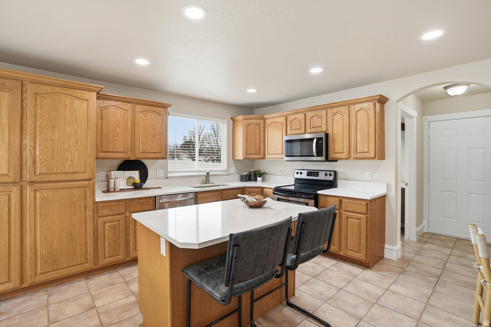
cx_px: 246
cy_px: 164
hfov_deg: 96.8
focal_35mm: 16
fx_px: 218
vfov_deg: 73.7
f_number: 9
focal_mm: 16
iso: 250
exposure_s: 1/200
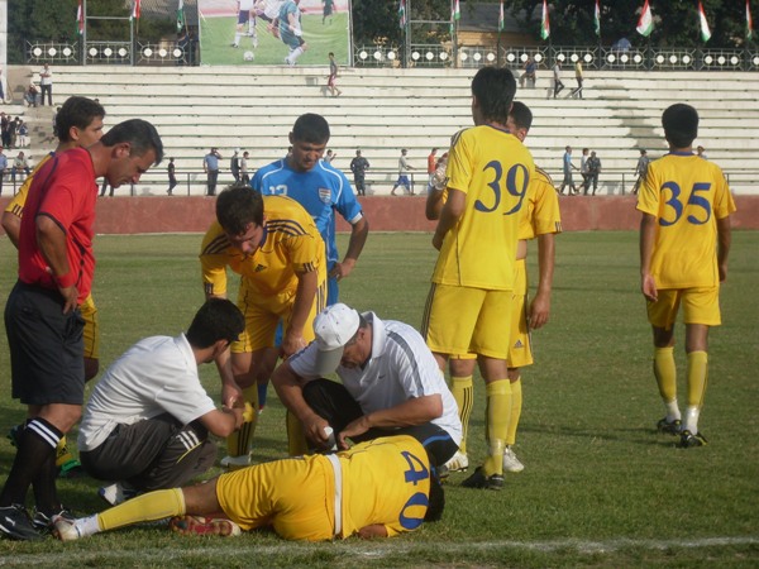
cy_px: 284
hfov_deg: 17.3
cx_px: 380
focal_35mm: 114
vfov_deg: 13.0
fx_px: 2500
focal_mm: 18.9
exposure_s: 1/500
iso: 80
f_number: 5.2
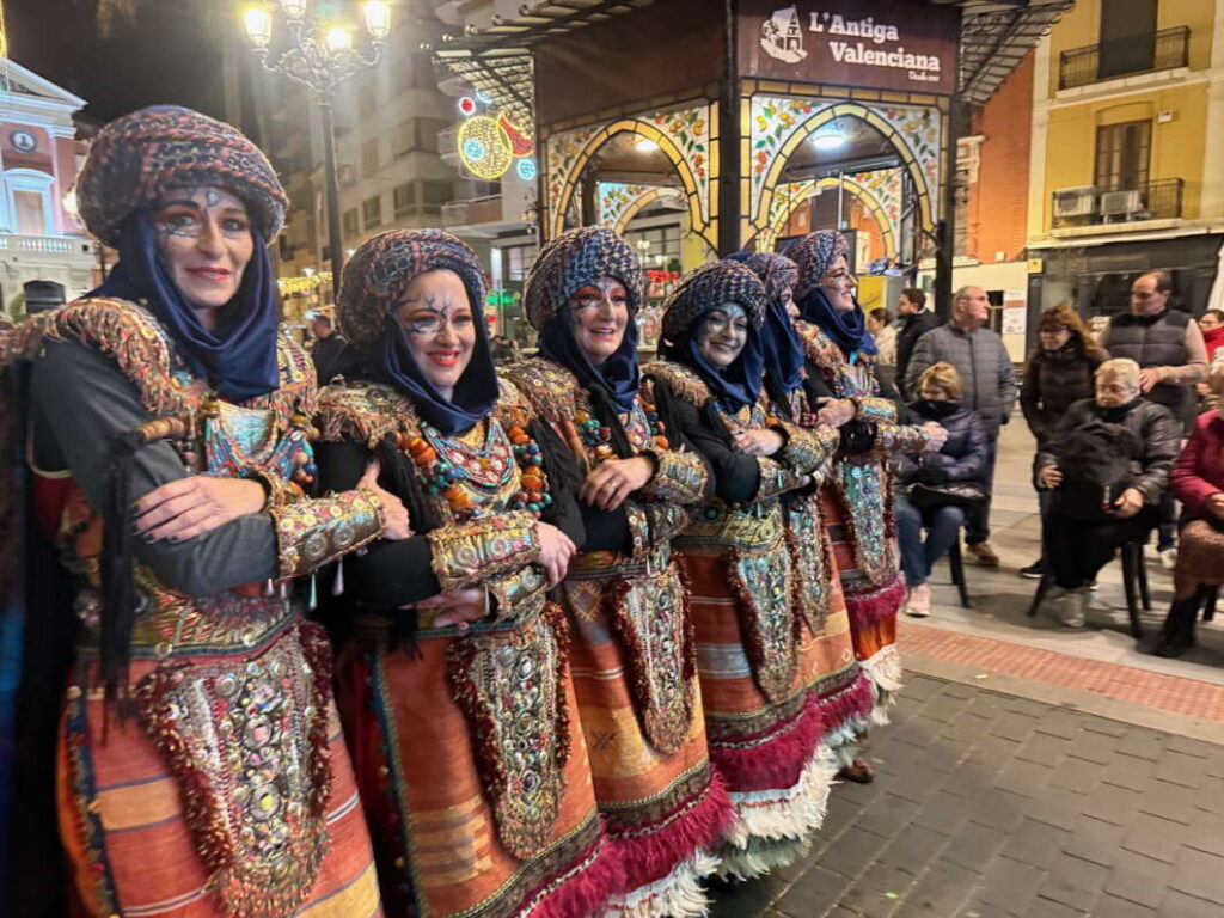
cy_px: 459
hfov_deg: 71.6
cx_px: 612
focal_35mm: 24
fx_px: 849
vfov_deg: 56.8
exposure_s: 1/33
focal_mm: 6.76
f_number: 1.78
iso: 800
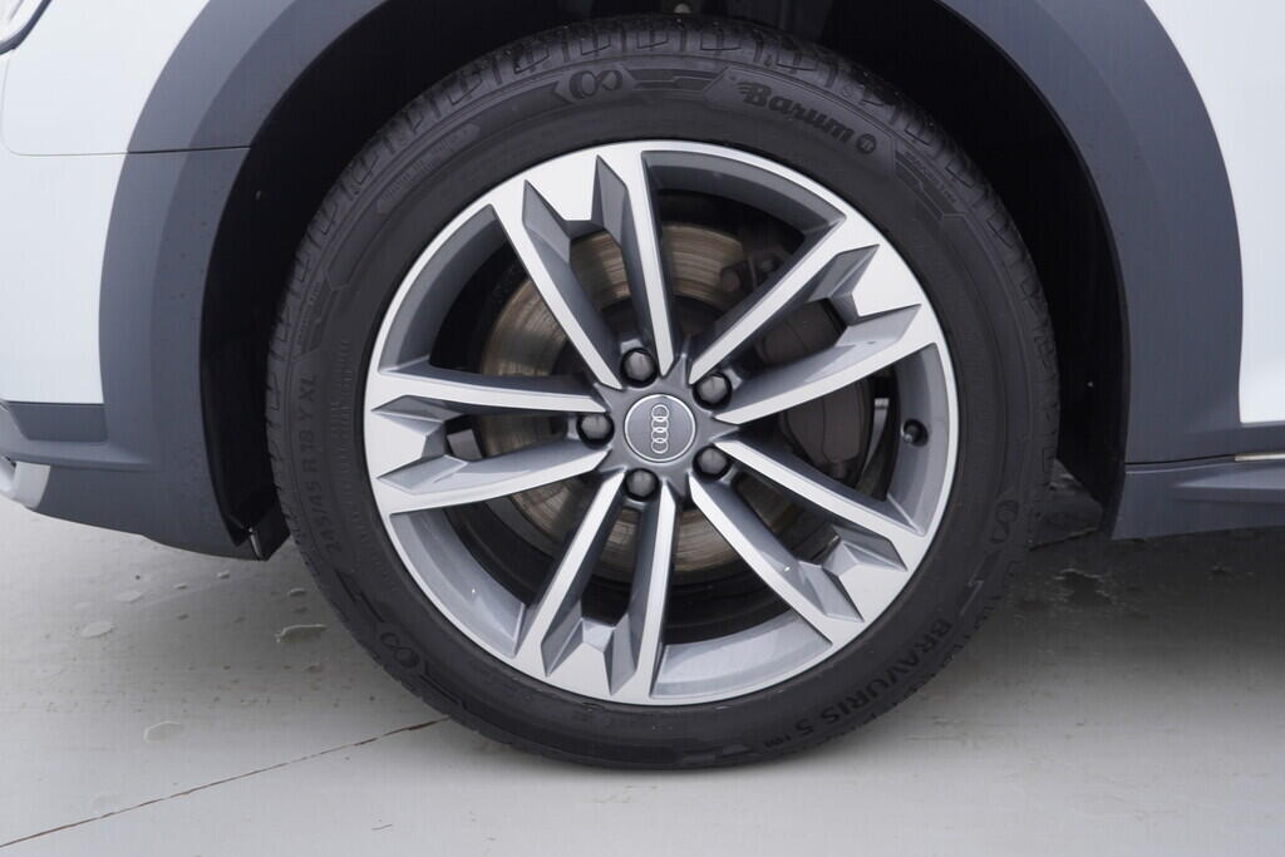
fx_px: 1285
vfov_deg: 36.9
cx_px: 642
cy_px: 428
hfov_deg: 53.1
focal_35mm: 36
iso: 125
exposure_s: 1/50
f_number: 3.2
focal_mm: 24
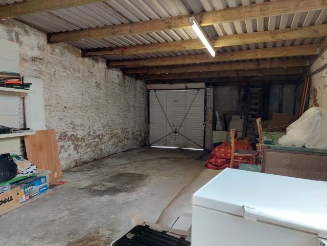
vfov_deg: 56.8
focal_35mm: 24
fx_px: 227
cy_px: 123
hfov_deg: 71.6
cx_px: 164
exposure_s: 1/50
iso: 250
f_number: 1.8
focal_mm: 5.23
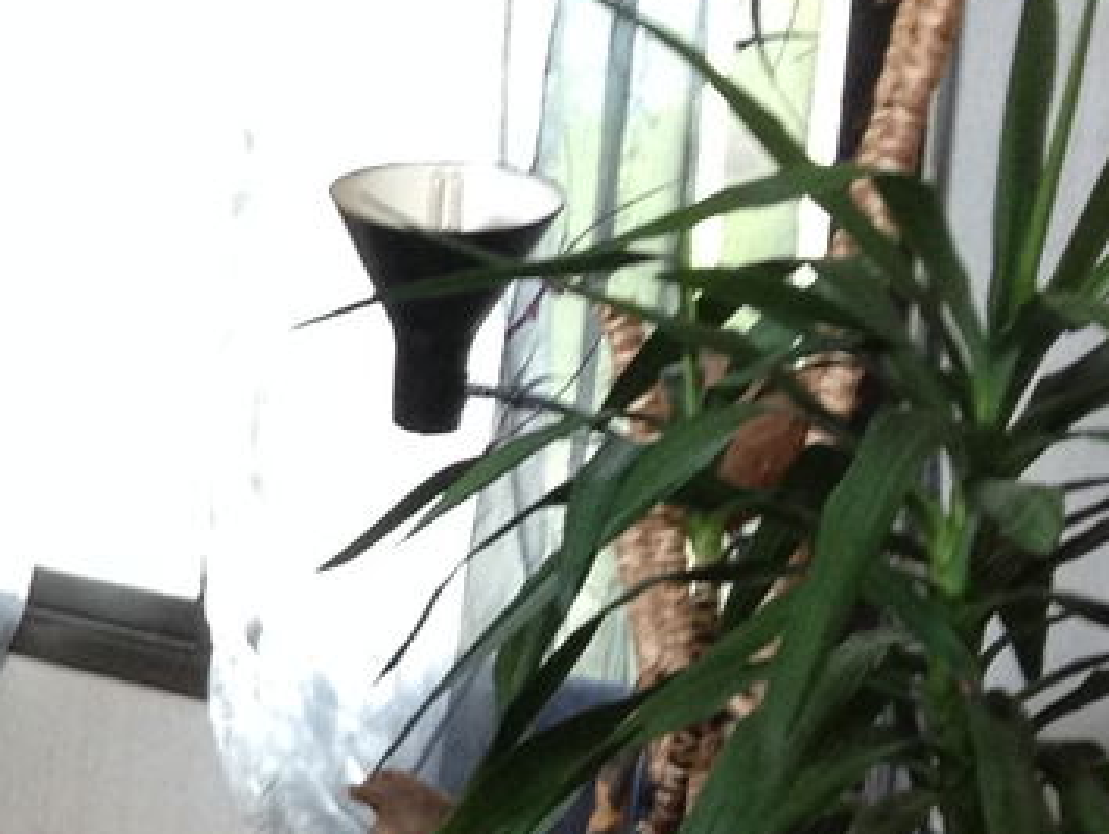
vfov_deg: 9.4
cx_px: -1015
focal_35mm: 158
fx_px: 5065
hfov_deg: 11.4
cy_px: 731
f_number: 2.4
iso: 100
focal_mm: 4.28
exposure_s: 1/20
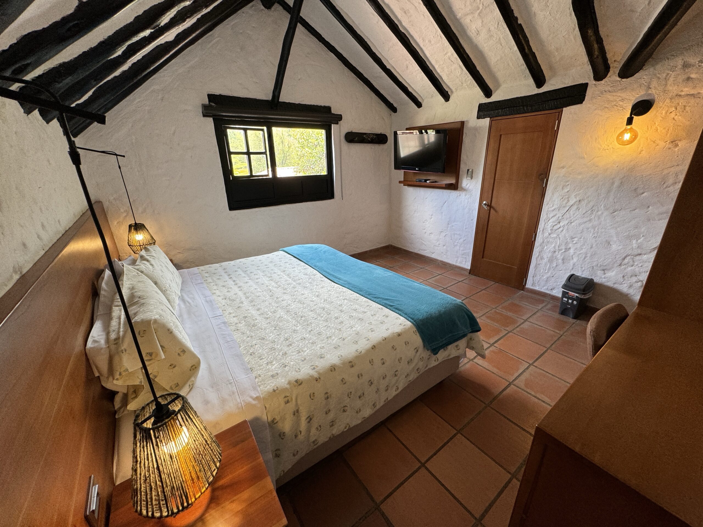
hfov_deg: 102.1
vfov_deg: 85.7
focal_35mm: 14
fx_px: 284
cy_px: 264
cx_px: 352
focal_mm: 2.22
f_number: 2.2
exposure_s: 1/120
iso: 125
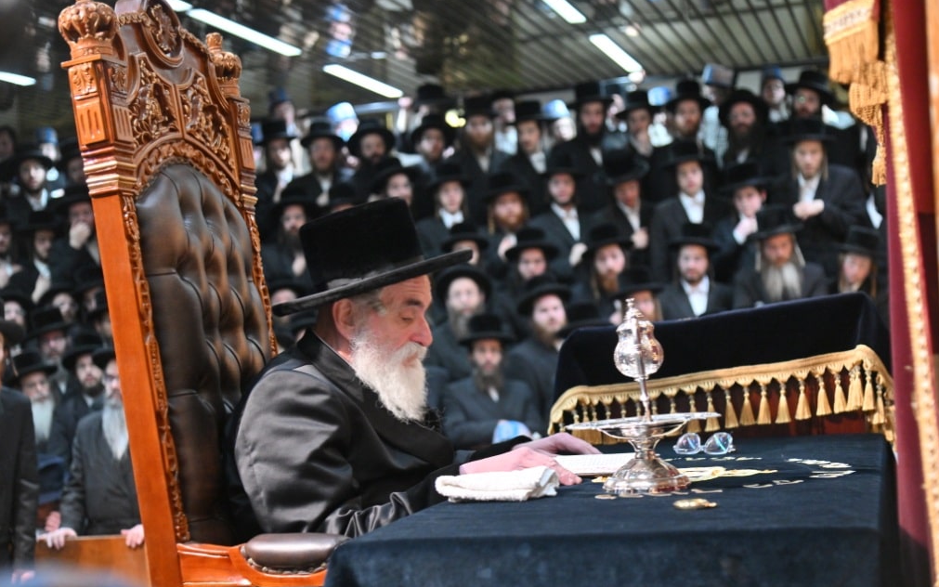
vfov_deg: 20.3
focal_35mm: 64
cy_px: 282
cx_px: 475
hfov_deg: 32.0
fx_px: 1638
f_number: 4
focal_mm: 62
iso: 1600
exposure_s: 1/160
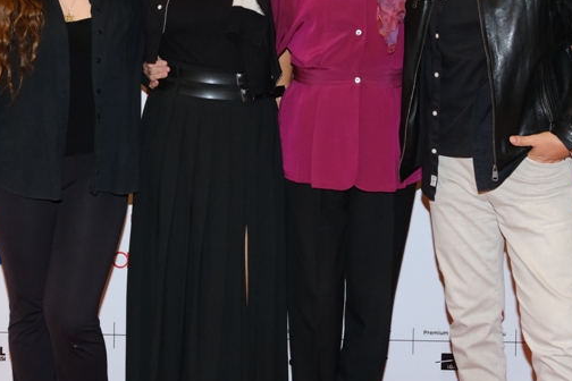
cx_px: 240
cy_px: 3
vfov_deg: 19.7
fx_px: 1064
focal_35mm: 67
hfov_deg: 30.0
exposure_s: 1/80
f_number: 5.6
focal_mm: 22
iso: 2500
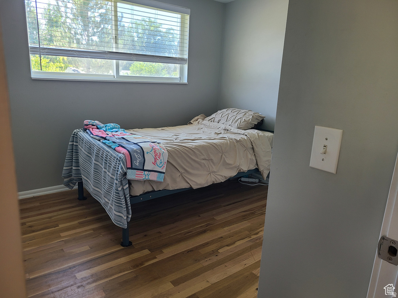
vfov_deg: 53.1
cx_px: 199
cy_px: 149
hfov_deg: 67.3
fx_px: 299
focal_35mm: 26
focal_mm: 5.4
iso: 80
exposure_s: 1/60
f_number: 1.8
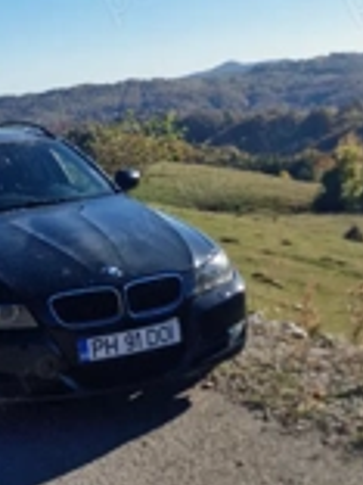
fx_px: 825
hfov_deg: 24.0
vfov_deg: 32.7
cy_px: 221
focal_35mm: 59
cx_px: 22
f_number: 1.8
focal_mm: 6.4
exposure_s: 1/1250
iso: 50
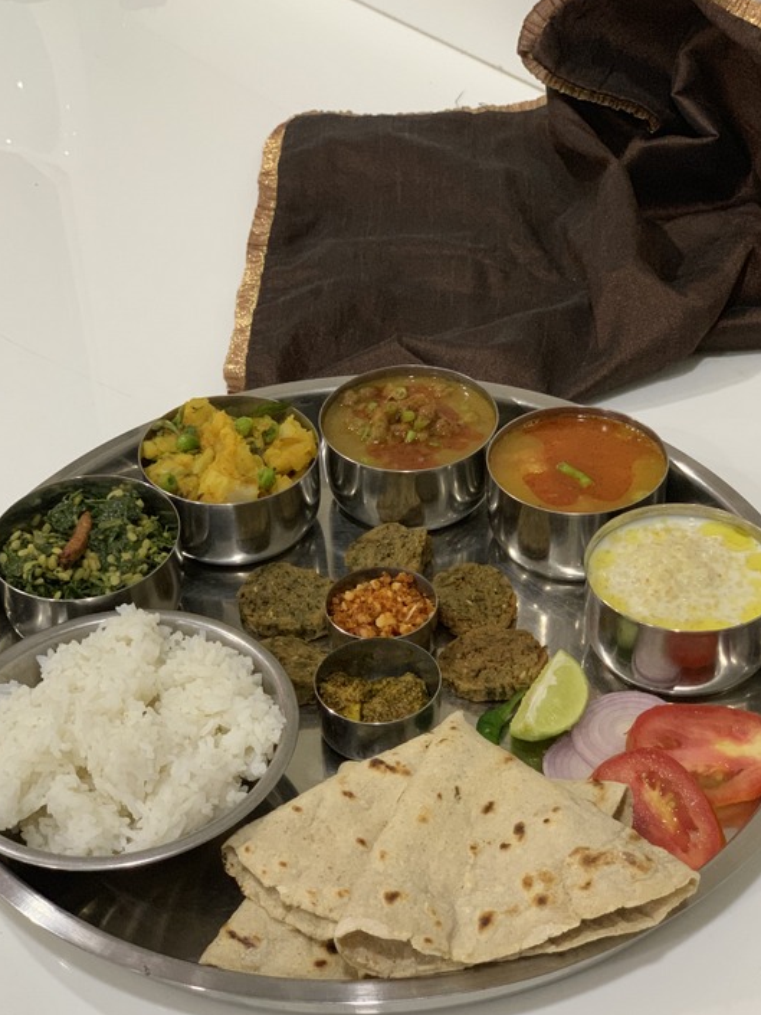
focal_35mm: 59
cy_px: 538
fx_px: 1729
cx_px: 367
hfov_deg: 24.8
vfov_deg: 32.7
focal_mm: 6
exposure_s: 1/50
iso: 200
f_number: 2.4
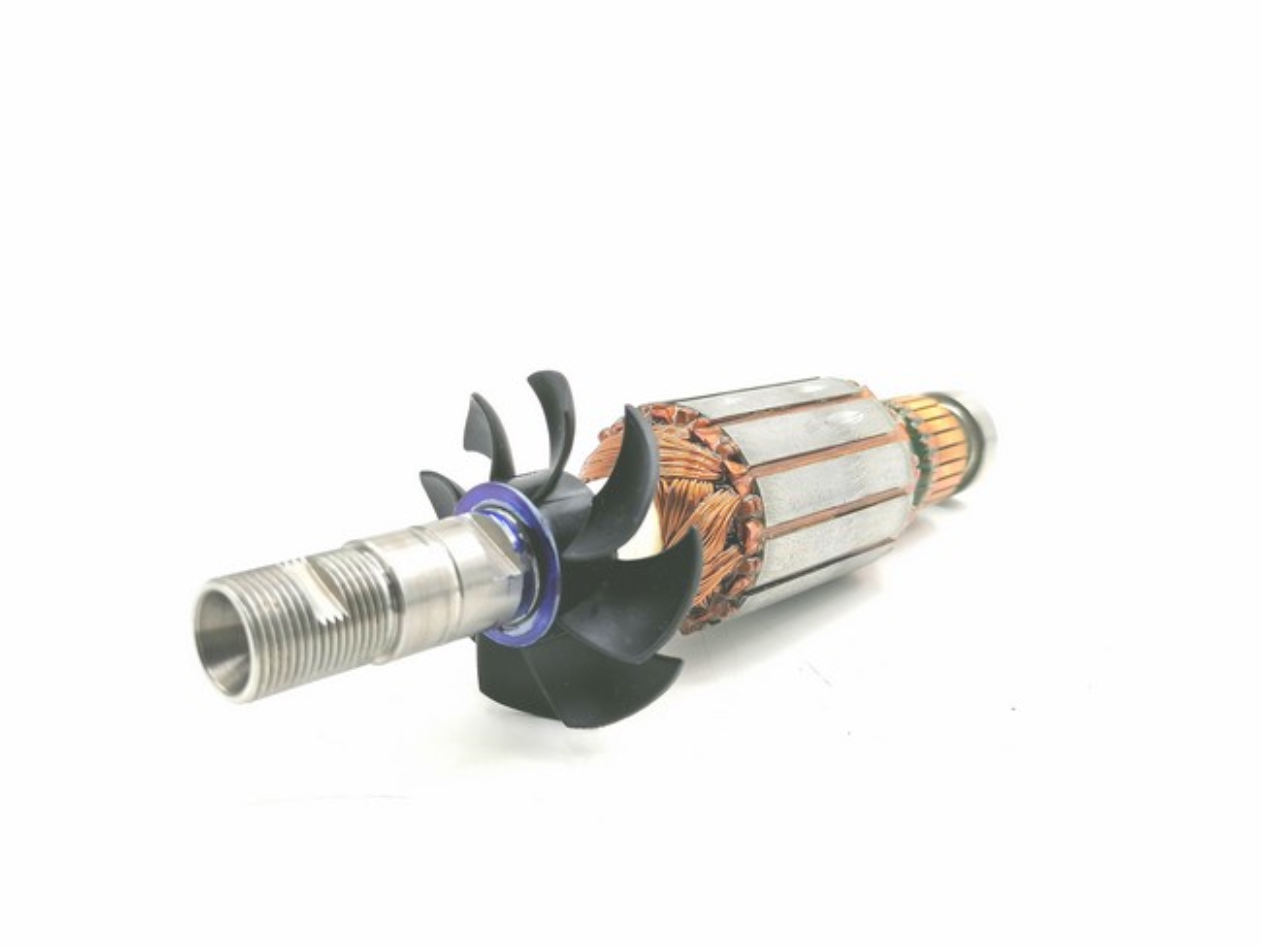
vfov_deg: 45.5
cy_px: 474
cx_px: 630
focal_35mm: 31
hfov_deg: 58.3
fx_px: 1130
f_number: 1.8
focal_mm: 5.3
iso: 50
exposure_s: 1/139
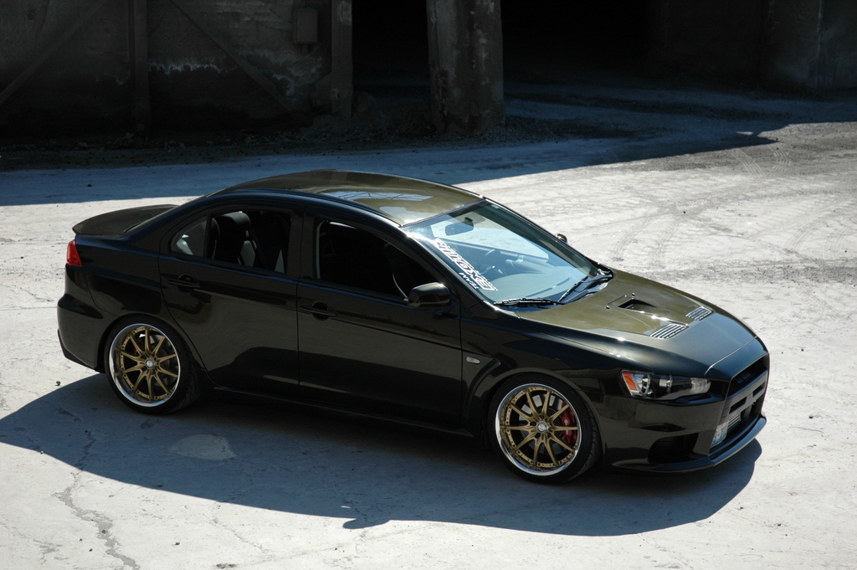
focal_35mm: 78
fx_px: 1855
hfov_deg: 26.0
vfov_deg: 17.5
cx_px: 428
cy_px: 285
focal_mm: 52
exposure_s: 1/1250
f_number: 4.5
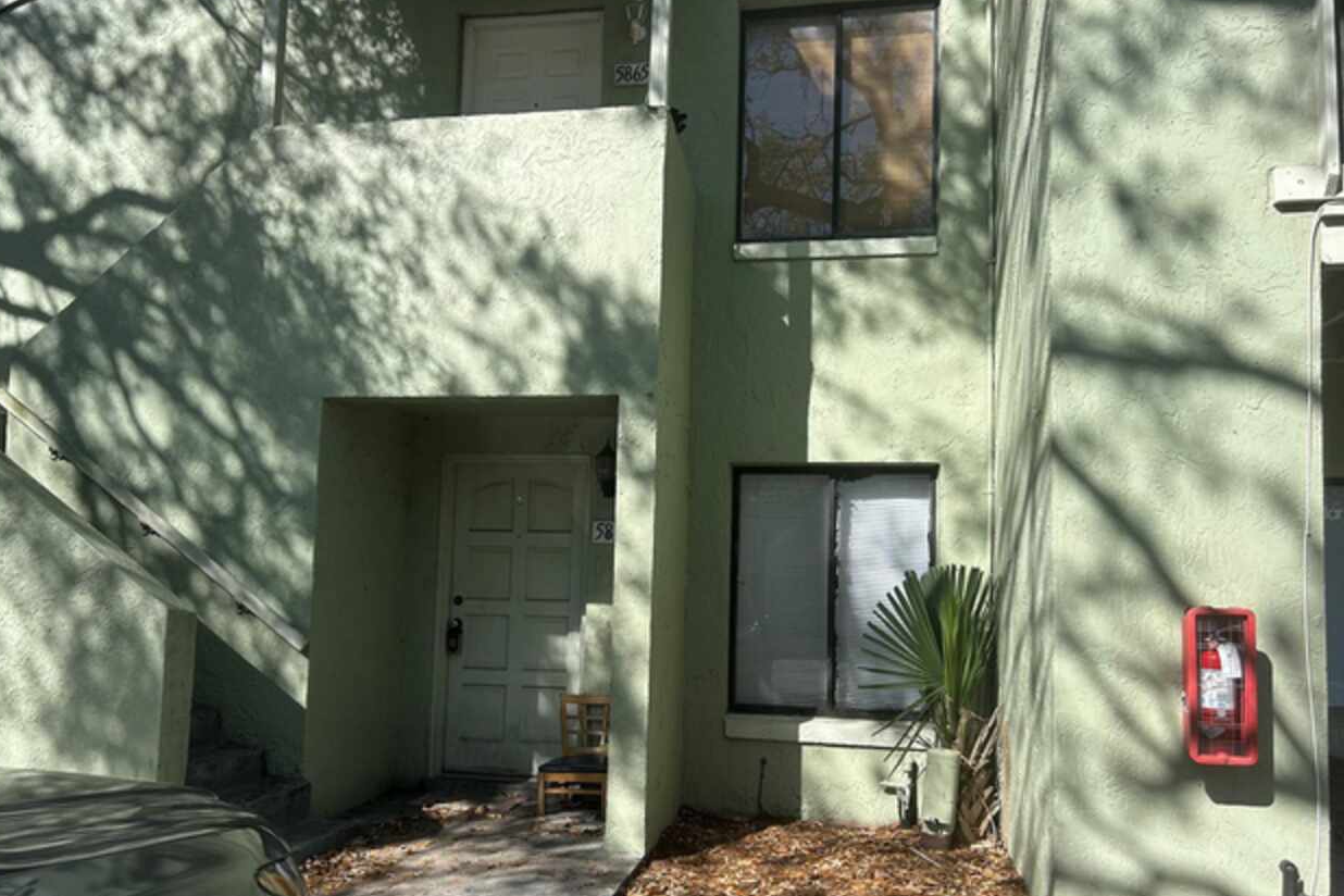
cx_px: 684
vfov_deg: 46.3
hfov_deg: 65.5
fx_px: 1045
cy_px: 512
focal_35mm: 28
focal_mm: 5.7
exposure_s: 1/3257
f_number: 1.5
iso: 50
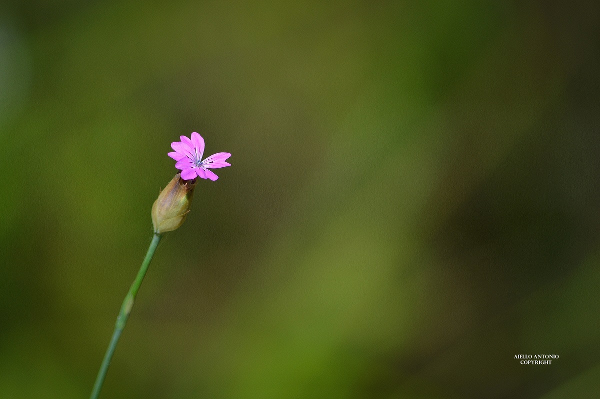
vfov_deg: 3.0
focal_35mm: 450
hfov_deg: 4.6
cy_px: 200
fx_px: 7491
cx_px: 300
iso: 100
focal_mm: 300
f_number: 6.3
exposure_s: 1/400
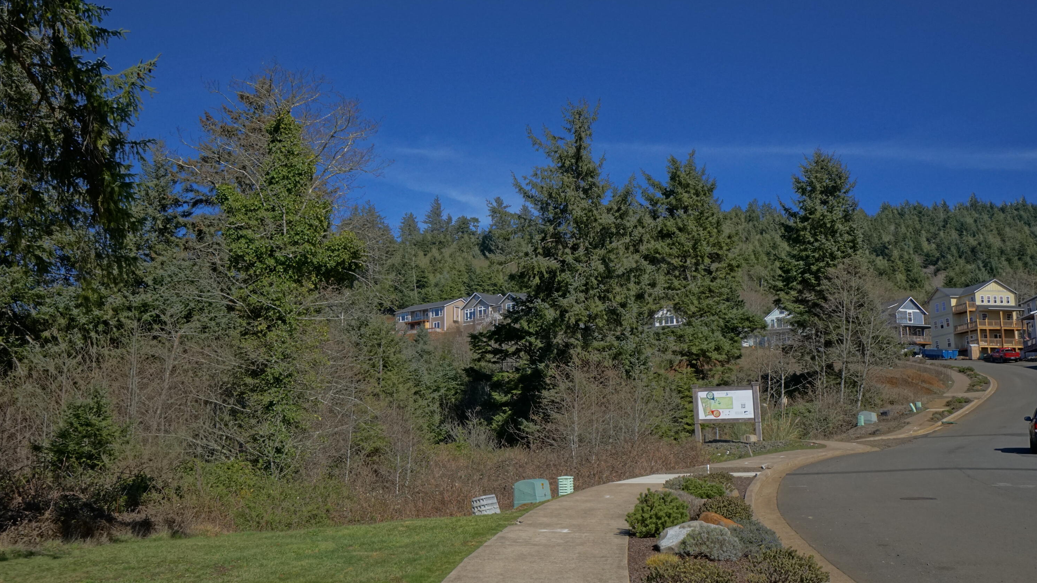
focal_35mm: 37
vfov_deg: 32.0
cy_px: 311
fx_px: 1017
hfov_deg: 54.0
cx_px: 520
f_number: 11
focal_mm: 35
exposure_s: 1/5000
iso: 1600
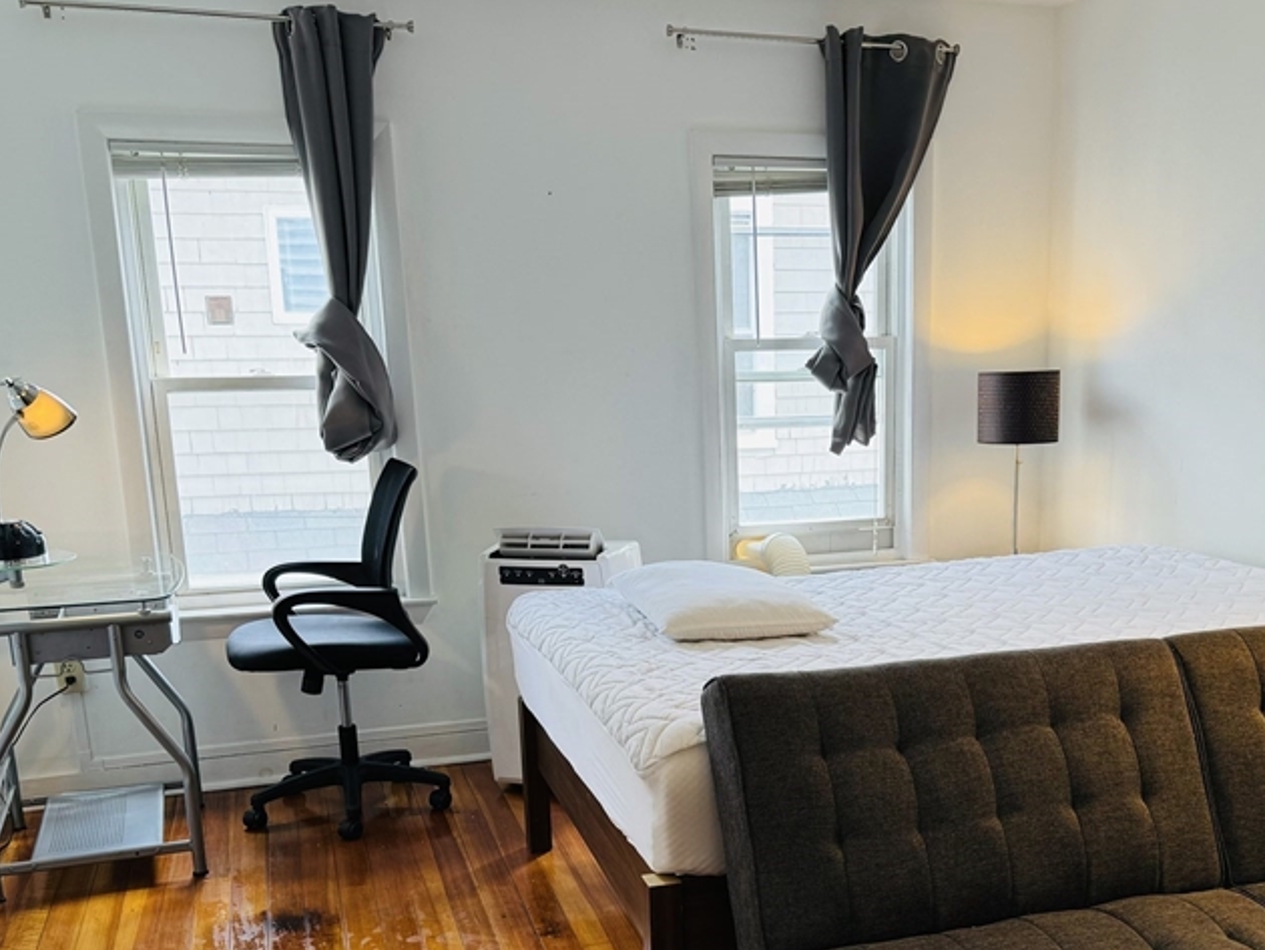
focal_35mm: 39
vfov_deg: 36.2
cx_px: 787
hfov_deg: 47.4
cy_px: 689
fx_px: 1426
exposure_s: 1/120
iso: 64
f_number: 1.78
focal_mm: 6.76
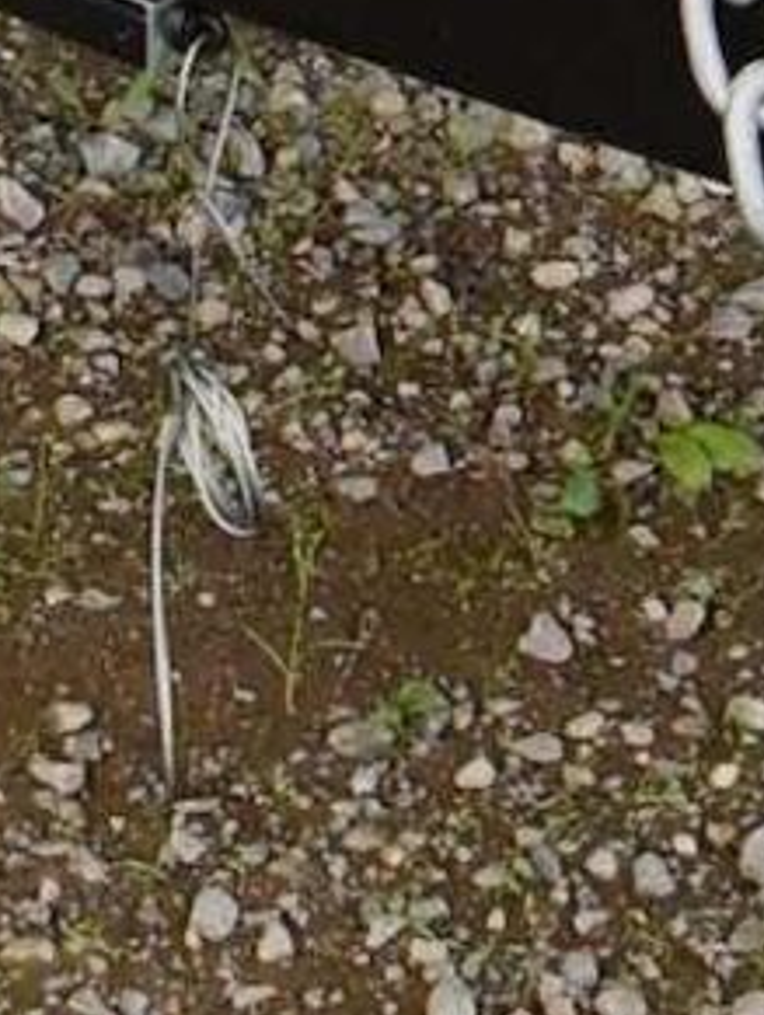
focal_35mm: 190
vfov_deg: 8.9
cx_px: 145
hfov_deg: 7.8
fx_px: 5586
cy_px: -1782
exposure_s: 1/250
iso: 220
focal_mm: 15
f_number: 8
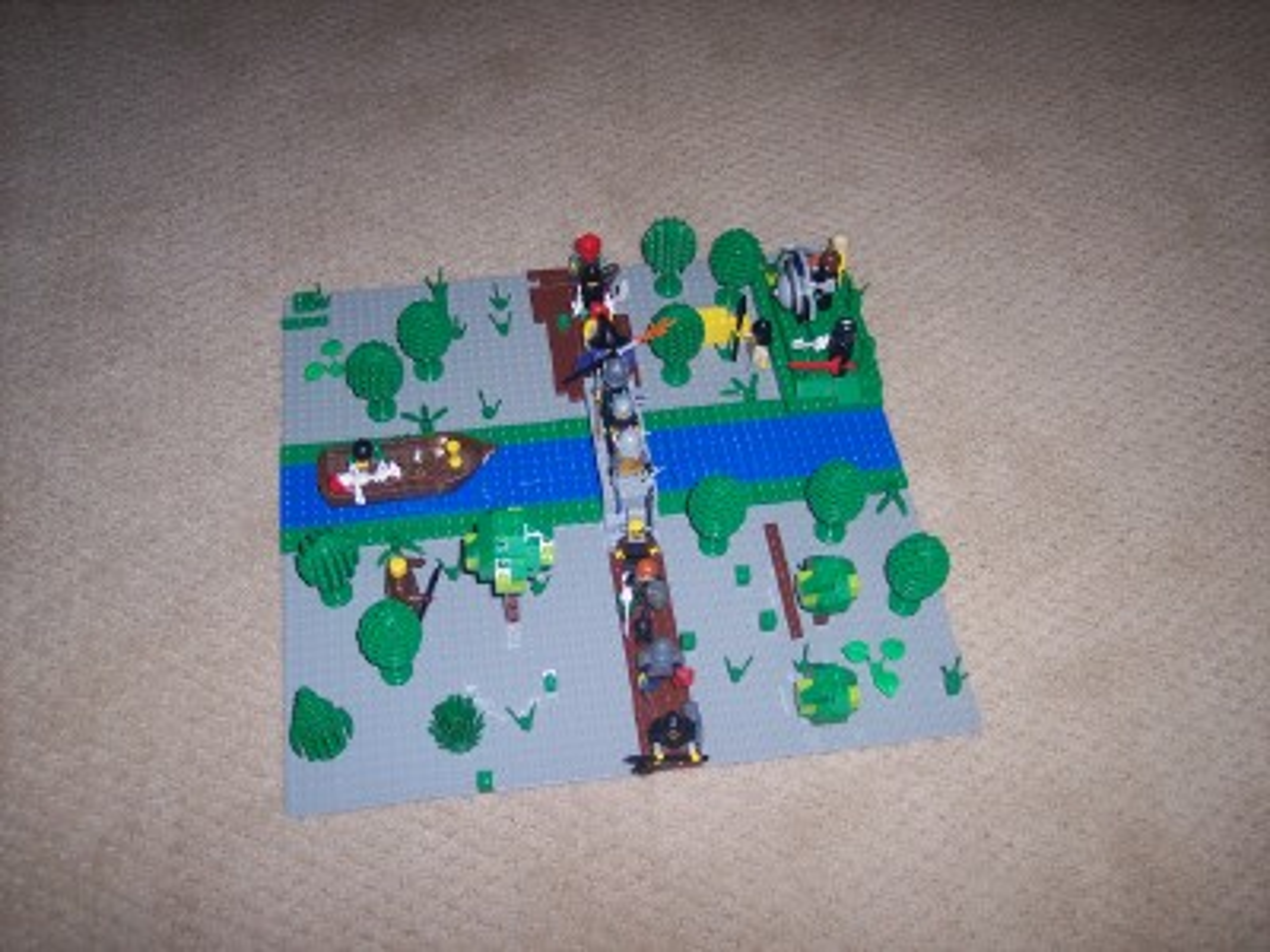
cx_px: 635
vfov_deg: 36.8
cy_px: 476
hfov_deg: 47.9
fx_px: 1431
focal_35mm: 39
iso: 100
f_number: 2.8
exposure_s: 1/60
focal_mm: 8
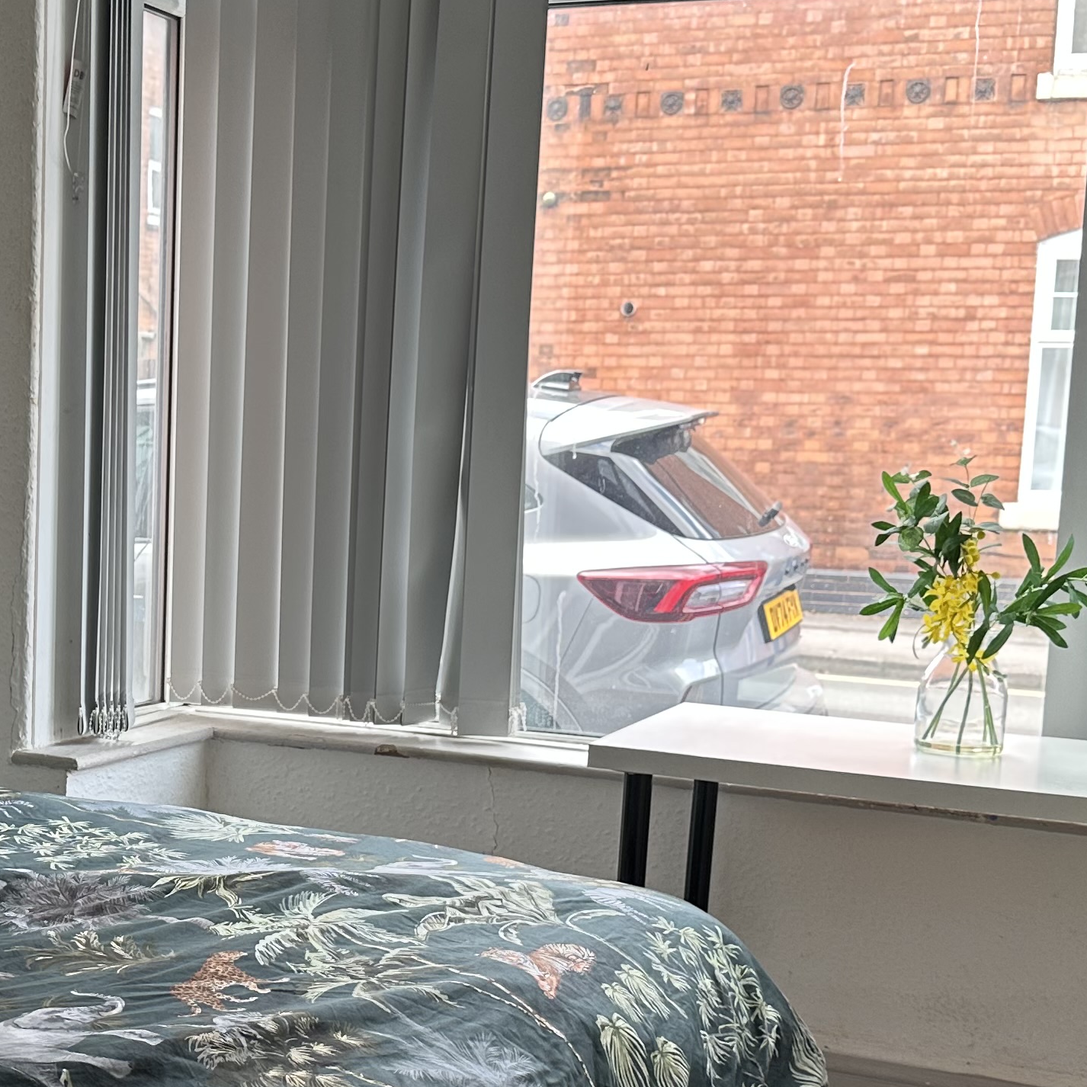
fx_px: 2132
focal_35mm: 60
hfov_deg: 28.0
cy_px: 721
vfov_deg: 28.4
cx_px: 219
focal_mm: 6.86
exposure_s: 1/121
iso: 100
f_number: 1.78
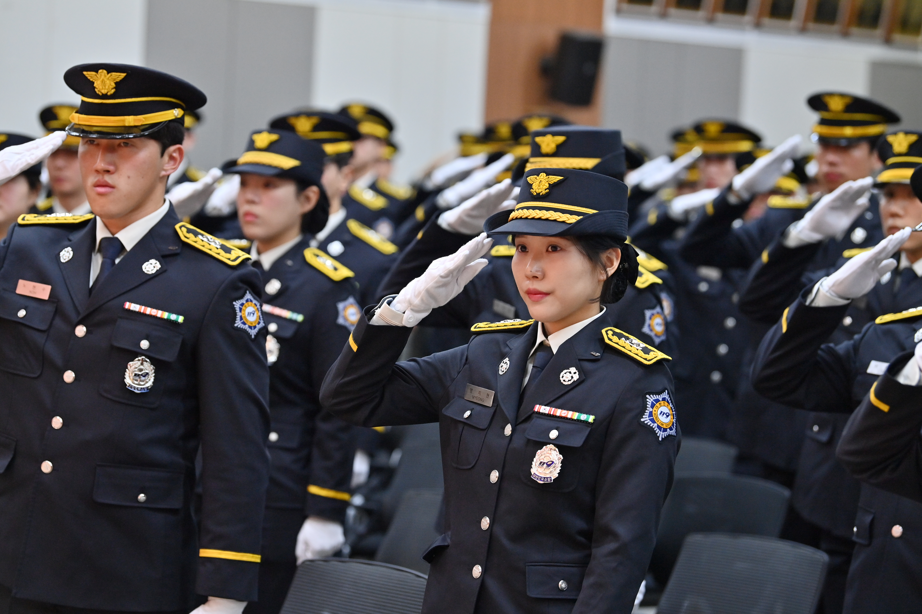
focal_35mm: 122
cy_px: 307
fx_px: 3124
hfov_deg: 16.8
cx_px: 461
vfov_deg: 11.2
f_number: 4
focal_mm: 122
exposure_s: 1/200
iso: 1600
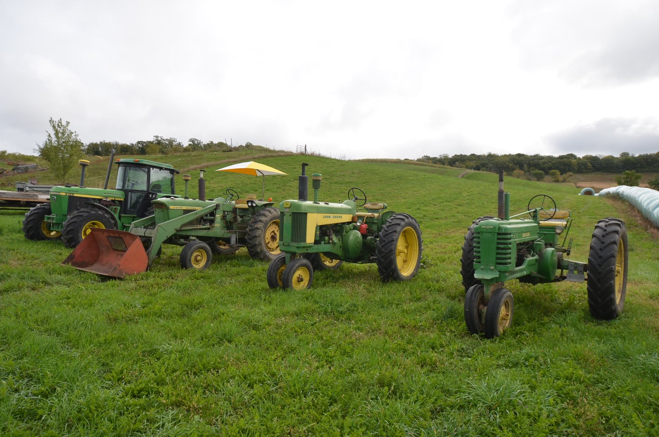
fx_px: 438
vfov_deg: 52.9
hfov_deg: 73.9
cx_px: 330
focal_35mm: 24
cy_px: 218
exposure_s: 1/200
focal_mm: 16
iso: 200
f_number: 7.1
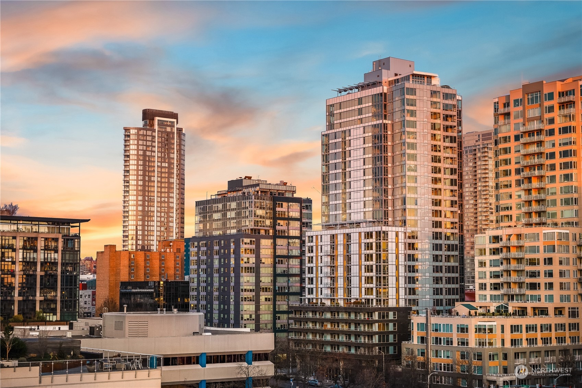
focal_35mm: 59
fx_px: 954
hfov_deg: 33.9
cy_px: 194
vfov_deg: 23.0
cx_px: 291
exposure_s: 1/800
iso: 640
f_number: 2.8
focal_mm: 59
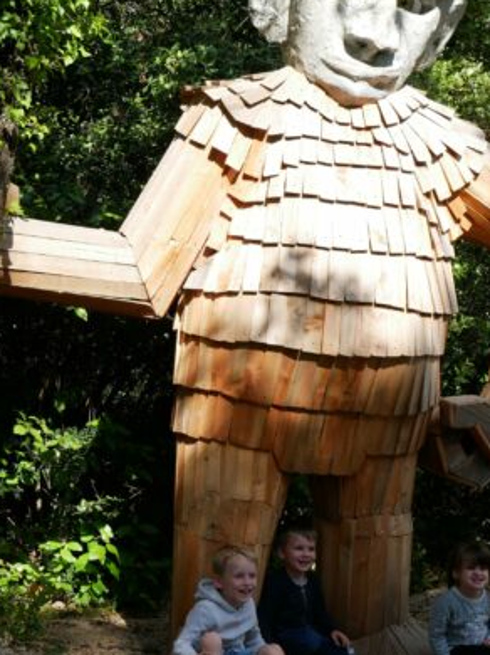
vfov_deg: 25.4
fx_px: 1455
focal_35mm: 77
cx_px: 289
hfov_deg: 19.1
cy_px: 336
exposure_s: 1/320
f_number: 5.6
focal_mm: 25
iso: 200
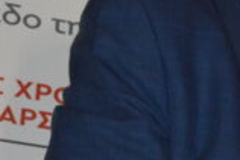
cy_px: 77
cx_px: 428
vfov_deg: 3.7
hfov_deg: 5.5
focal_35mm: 370
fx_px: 2464
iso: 2000
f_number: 5.6
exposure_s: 1/60
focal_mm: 52
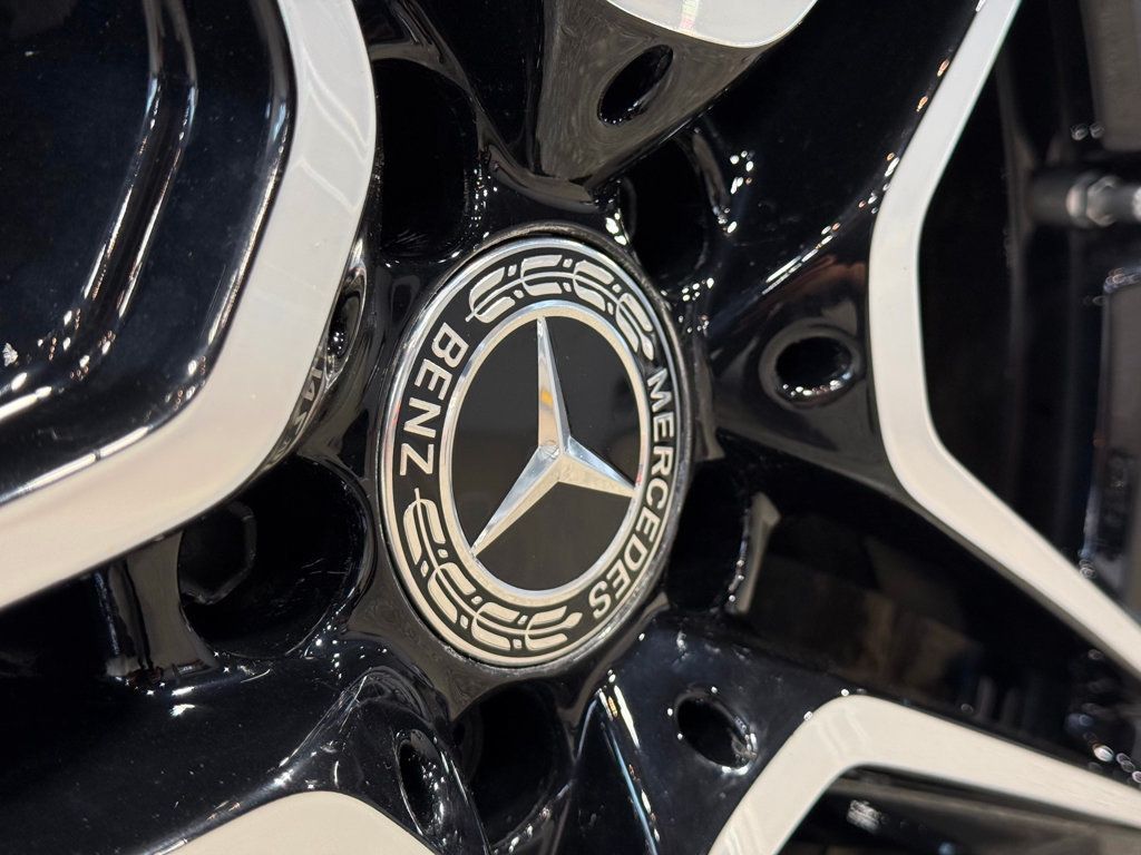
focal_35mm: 48
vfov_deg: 30.3
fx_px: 1582
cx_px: 570
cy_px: 428
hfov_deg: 39.7
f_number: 1.78
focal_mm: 6.76
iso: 200
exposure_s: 1/120
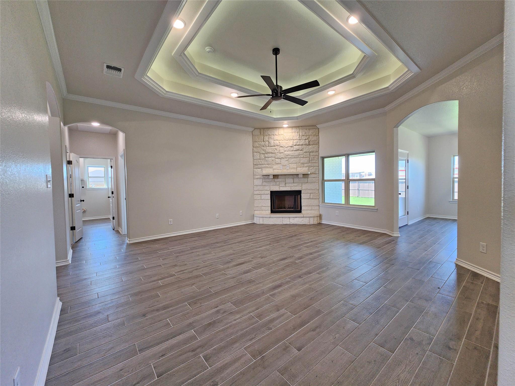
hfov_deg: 106.2
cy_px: 193
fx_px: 193
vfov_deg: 89.9
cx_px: 258
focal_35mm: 13
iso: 100
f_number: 2.2
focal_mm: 2.2
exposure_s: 1/60
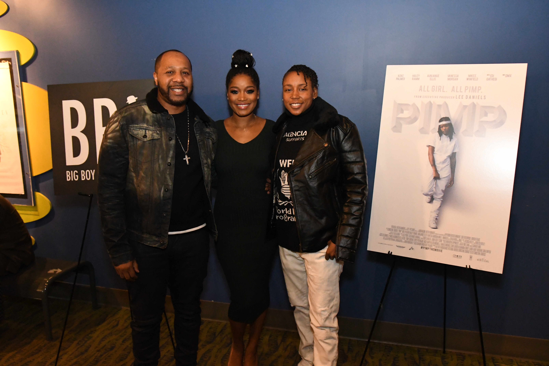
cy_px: 183
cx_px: 274
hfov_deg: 67.4
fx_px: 412
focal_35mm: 27
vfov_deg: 47.9
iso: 8000
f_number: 2.8
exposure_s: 1/160
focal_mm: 18
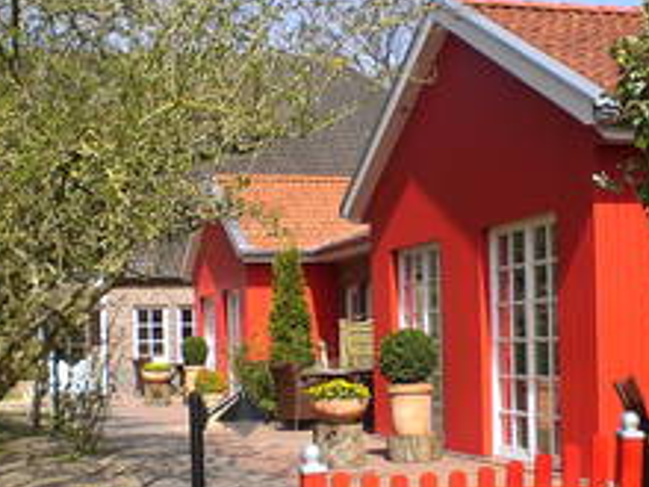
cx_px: 451
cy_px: 378
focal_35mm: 69
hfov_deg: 27.9
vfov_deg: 21.1
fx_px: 1294
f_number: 4.4
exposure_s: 1/320
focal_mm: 6.3
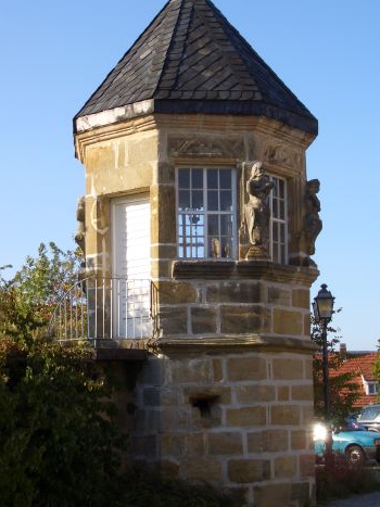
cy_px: 233
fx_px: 923
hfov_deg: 23.3
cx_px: 180
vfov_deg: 30.7
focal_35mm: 63
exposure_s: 1/200
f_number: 5
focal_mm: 8.2
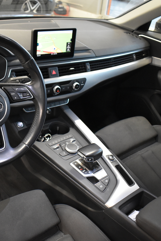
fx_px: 275
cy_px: 121
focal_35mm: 41
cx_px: 41
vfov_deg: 47.4
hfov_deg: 32.0
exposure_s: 1/60
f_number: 3.5
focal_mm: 18
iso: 2800
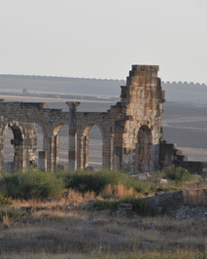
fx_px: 2884
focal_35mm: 377
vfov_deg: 5.1
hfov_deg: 4.1
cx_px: 38
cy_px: 128
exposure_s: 1/250
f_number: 8
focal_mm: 155
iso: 200
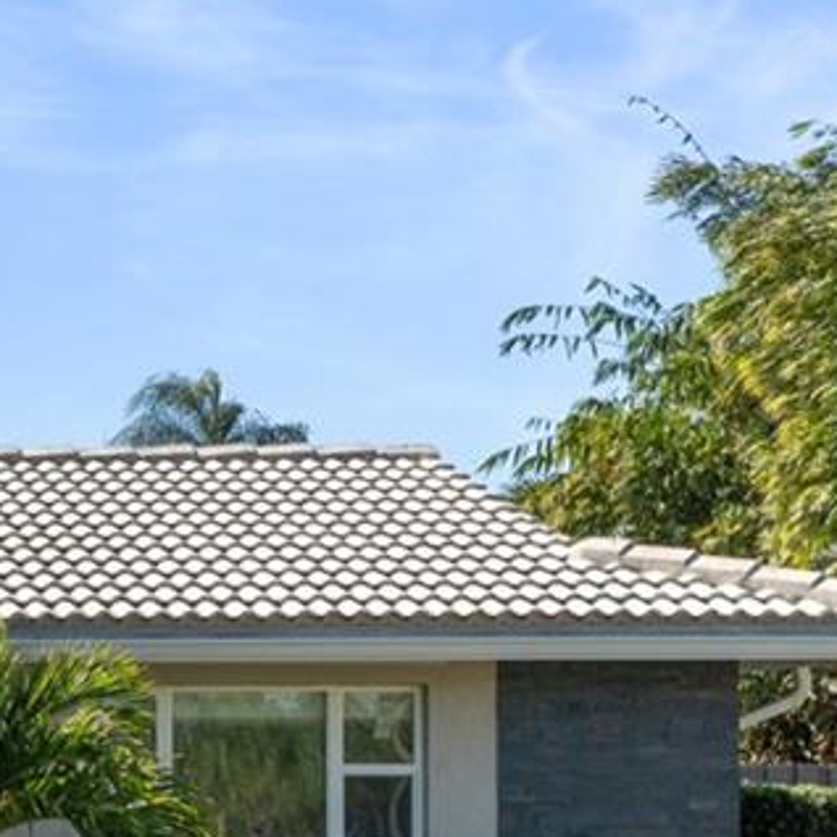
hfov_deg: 11.4
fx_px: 3748
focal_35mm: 137
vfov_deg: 12.6
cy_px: 821
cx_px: -855
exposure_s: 1/160
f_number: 9
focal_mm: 32
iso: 250
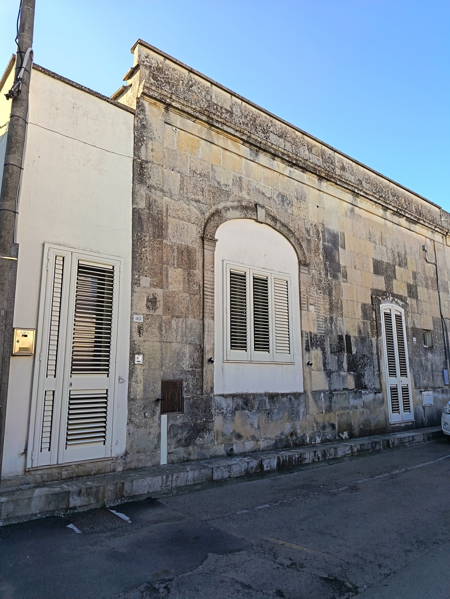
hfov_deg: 56.8
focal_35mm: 24
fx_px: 416
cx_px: 225
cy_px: 300
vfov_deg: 71.6
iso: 100
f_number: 1.75
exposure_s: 1/183
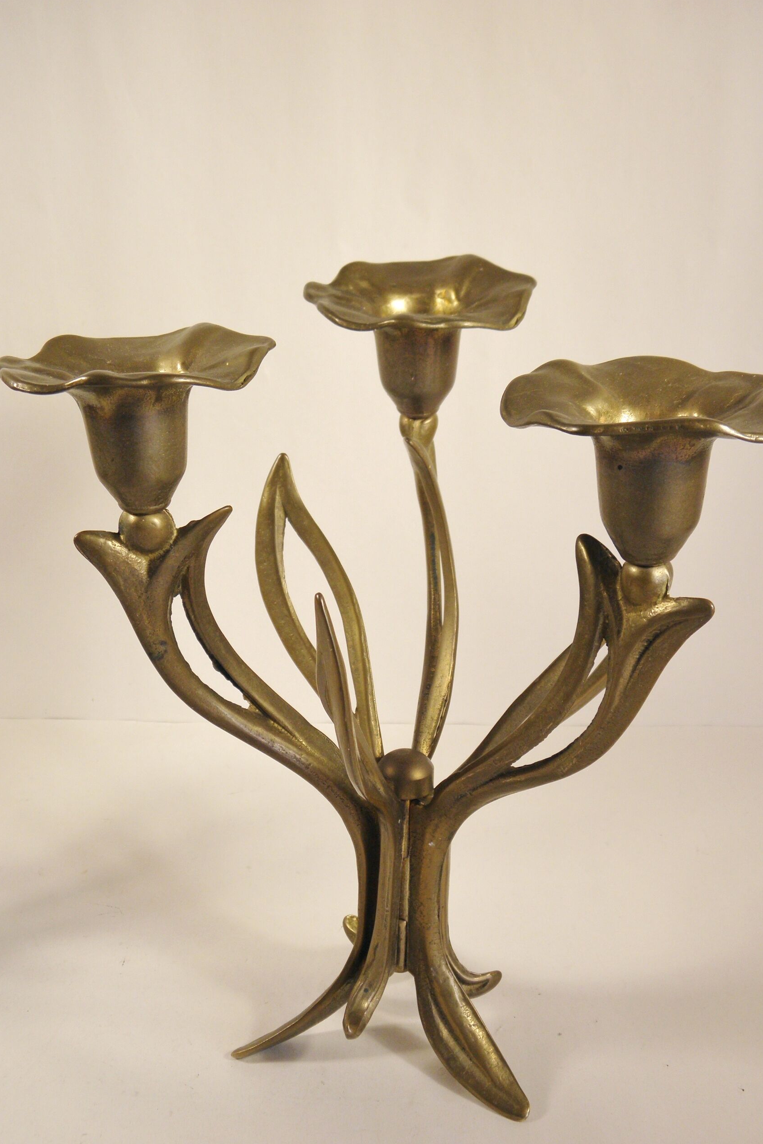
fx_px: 1272
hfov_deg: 33.4
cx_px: 397
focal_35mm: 40
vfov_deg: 48.5
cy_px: 572
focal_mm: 6.8
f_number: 3.7
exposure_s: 1/100
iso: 100
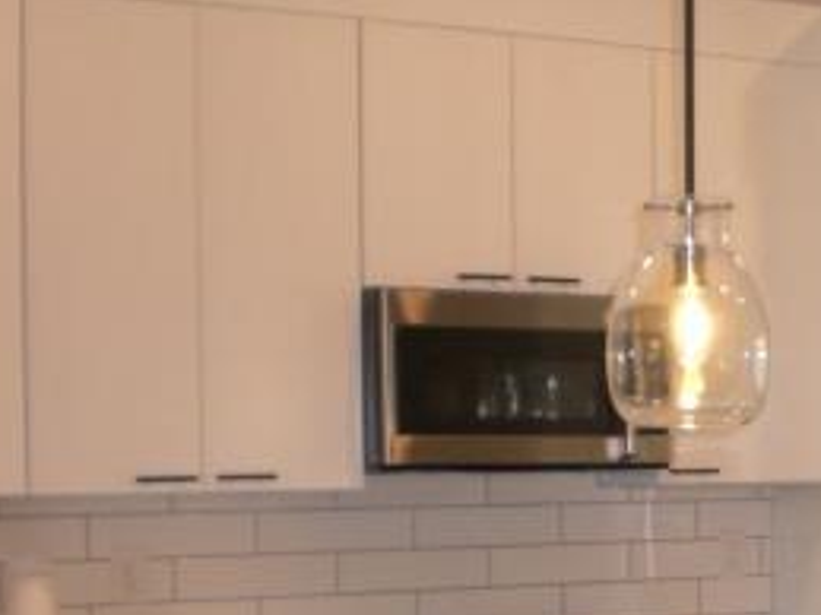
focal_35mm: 94
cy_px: 602
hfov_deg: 19.8
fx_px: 2228
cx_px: 948
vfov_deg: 15.5
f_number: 3.1
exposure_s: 1/100
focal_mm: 6.3
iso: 200
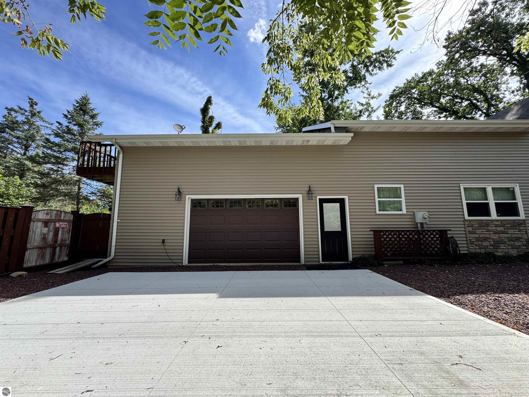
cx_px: 264
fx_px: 214
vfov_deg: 85.7
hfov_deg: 102.1
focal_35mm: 14
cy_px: 198
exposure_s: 1/453
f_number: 2.2
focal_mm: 2.22
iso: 40
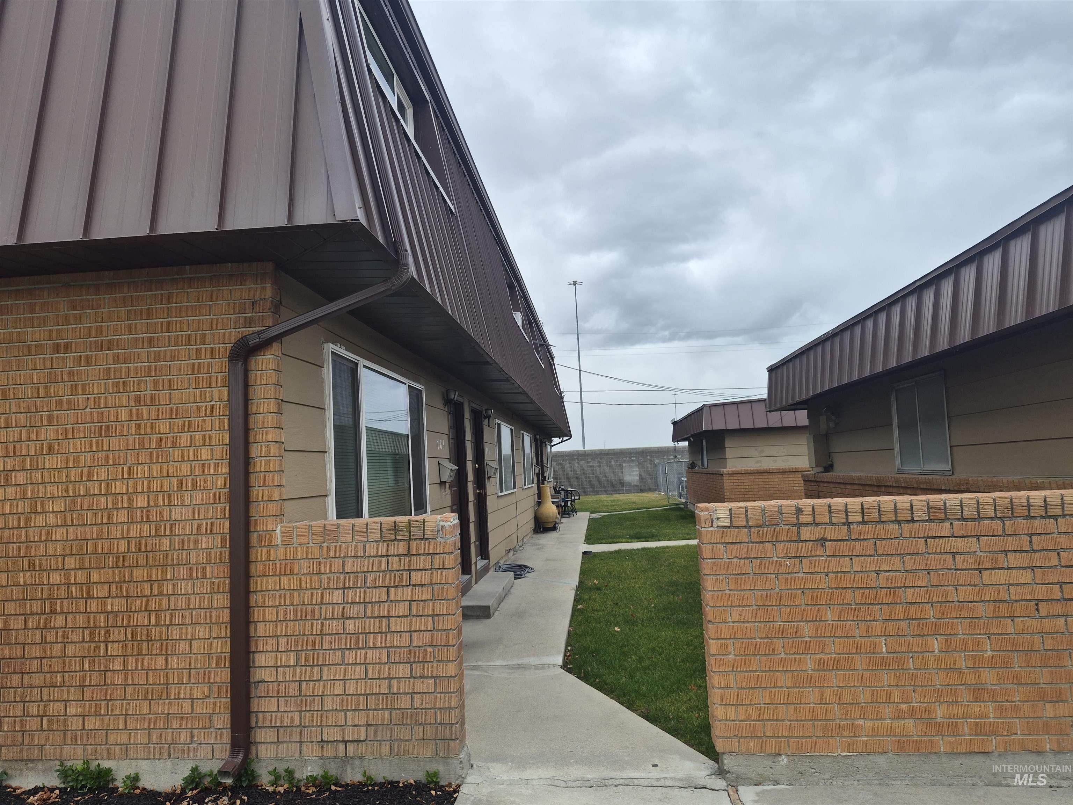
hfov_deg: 73.9
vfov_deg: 58.9
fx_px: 713
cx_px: 536
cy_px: 402
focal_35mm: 23
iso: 80
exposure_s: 1/860
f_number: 1.8
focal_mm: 5.4
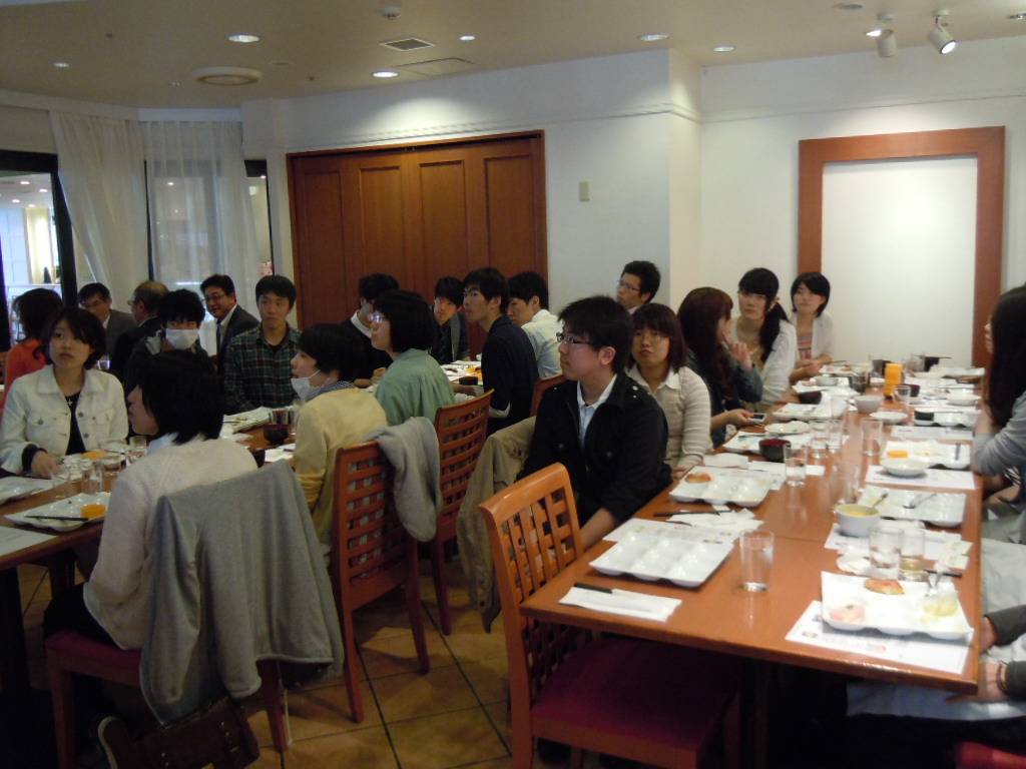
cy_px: 384
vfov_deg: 46.8
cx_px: 513
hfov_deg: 60.0
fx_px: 889
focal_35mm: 30
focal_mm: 5.4
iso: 400
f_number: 3.5
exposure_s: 1/30
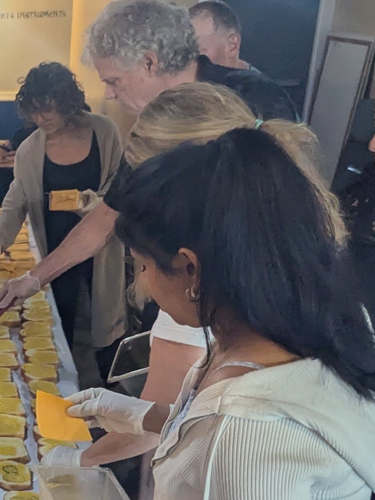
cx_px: -134
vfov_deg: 28.5
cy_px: 431
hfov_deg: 20.1
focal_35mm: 66
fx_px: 954
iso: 519
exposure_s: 1/120
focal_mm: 6.81
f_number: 1.85
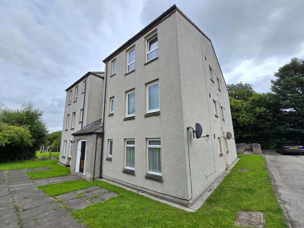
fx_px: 114
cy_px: 114
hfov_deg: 106.2
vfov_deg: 89.9
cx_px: 152
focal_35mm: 13
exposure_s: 1/1215
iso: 50
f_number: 2.2
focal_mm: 2.2
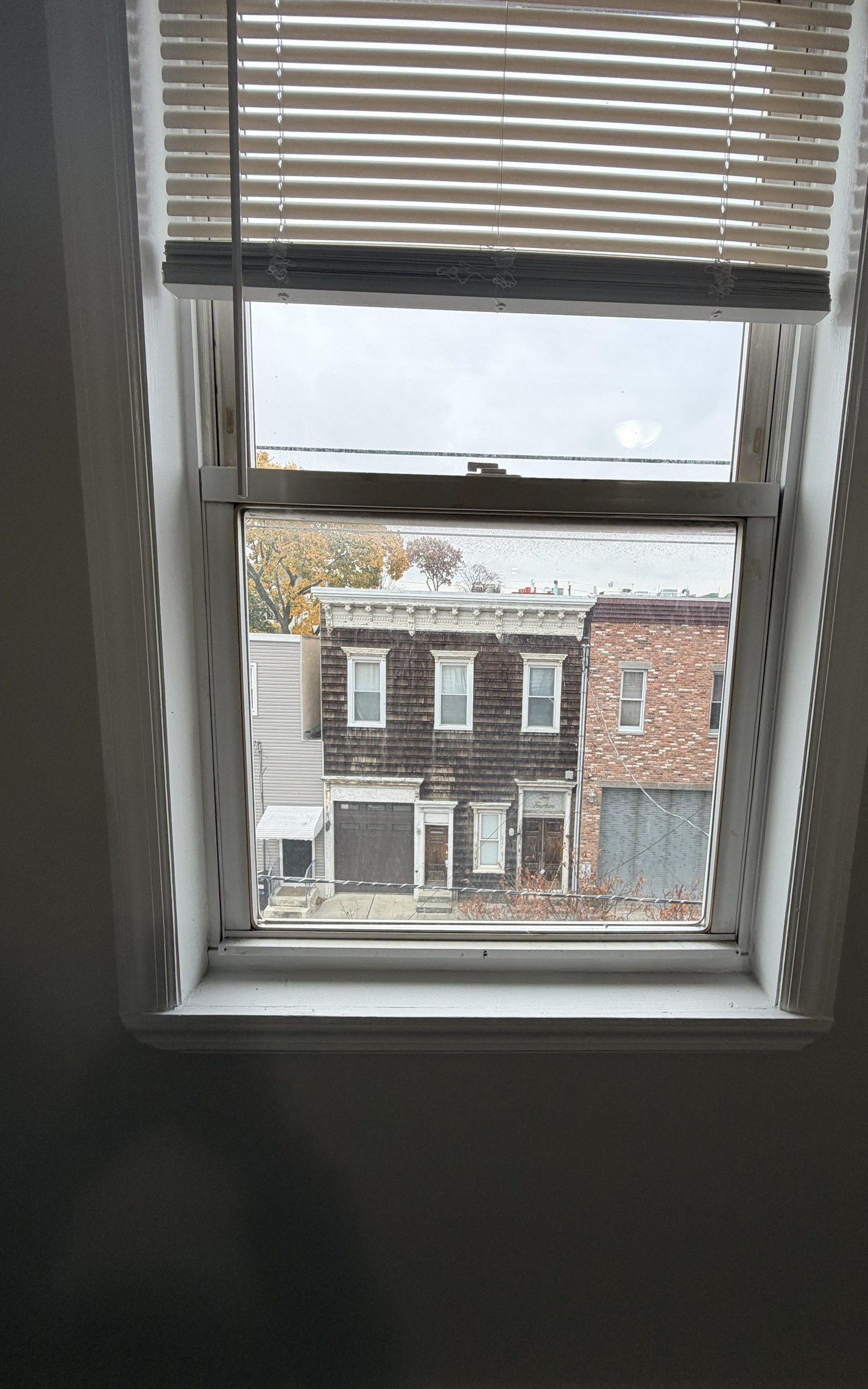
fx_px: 568
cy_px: 700
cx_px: 498
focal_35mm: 15
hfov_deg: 74.4
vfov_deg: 101.5
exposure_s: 1/121
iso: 64
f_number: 2.2
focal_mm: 2.22
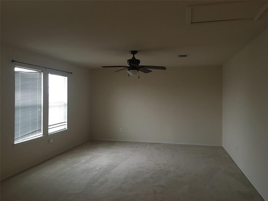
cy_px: 100
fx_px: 225
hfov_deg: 61.7
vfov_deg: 48.2
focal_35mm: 29
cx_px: 134
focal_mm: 4.15
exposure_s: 1/15
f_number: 2.2
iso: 100
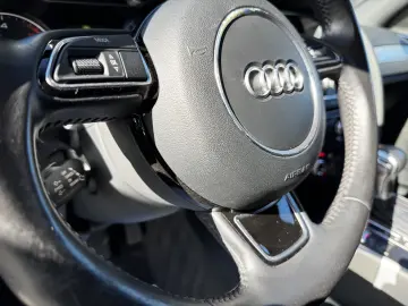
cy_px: 153
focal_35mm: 24
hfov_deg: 71.6
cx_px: 204
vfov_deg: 56.8
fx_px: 283
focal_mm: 6.76
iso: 80
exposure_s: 1/343
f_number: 1.78
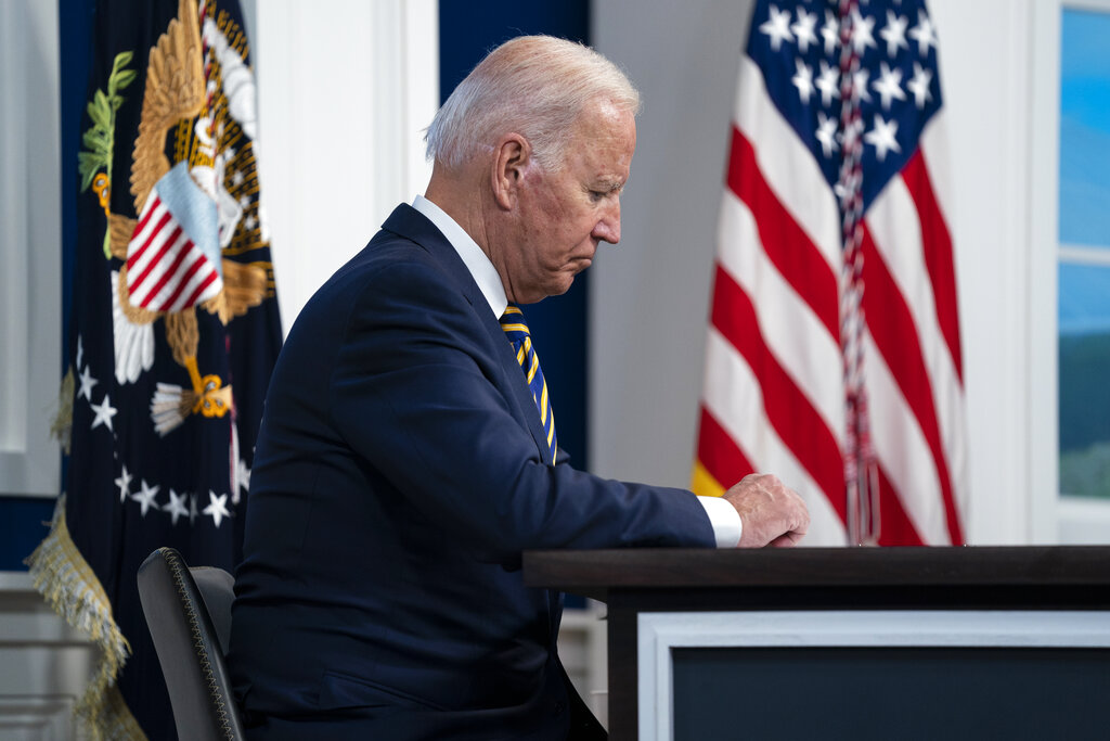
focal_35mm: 200
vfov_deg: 6.9
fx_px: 6167
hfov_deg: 10.3
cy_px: 370
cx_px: 555
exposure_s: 1/320
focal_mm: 200
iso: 1250
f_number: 2.8
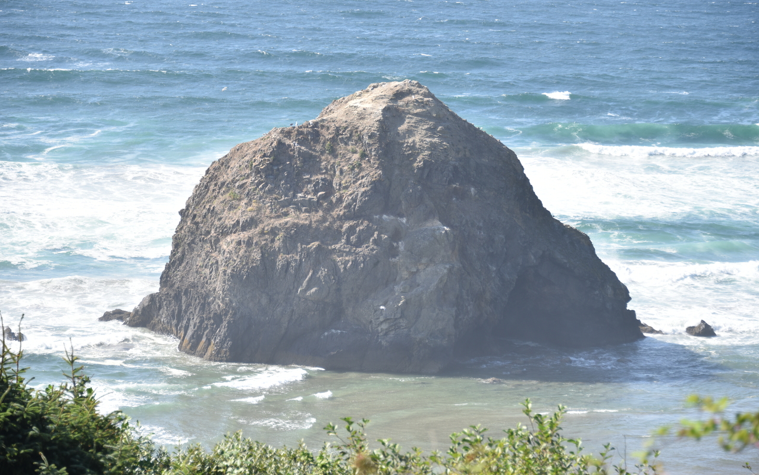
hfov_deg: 15.1
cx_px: 380
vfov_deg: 9.5
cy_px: 225
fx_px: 2855
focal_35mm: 138
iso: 125
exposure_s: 1/320
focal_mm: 135
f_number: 5.6
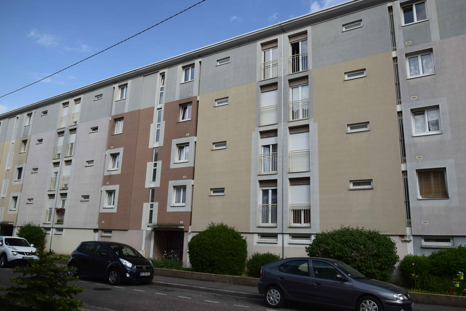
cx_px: 233
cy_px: 156
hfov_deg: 67.4
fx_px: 349
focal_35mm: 27
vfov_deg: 47.9
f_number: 10
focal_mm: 18
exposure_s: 1/200
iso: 400
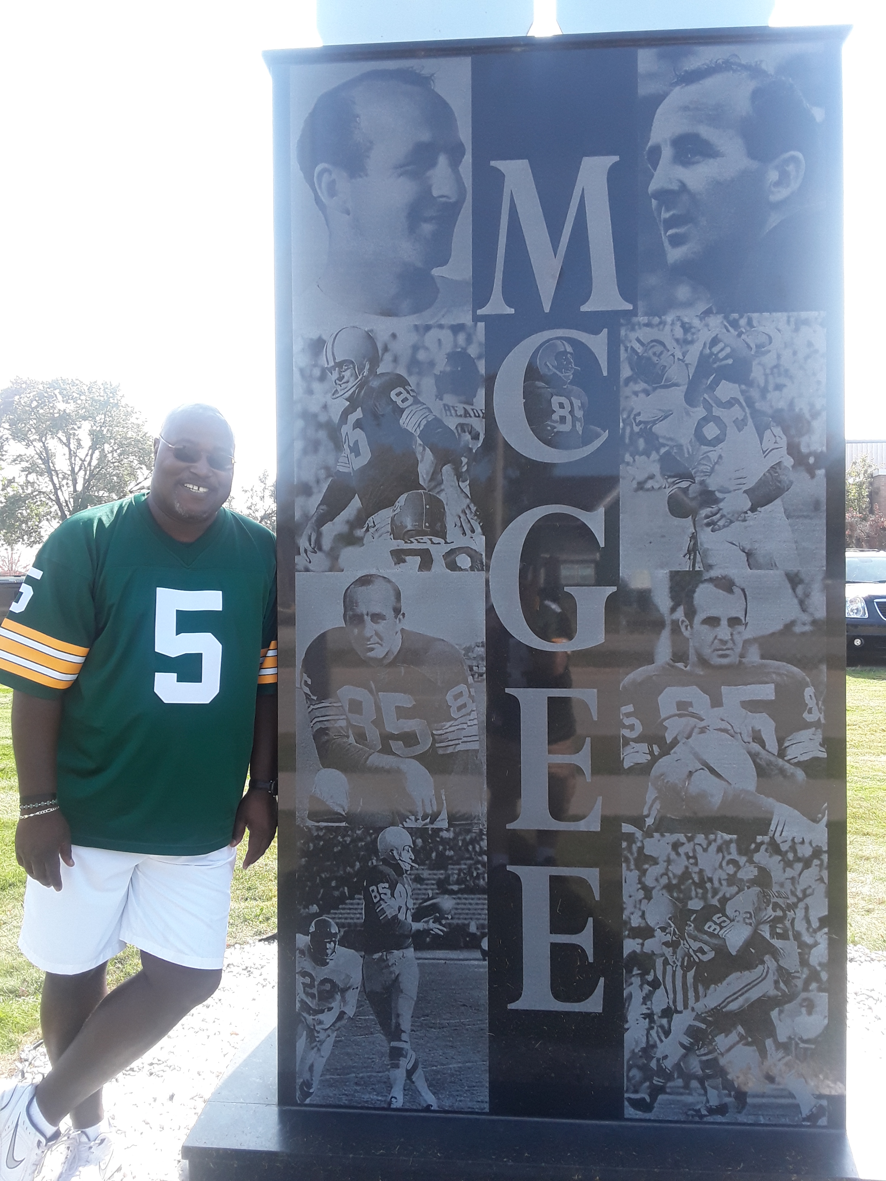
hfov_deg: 49.7
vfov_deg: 63.4
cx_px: 443
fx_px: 956
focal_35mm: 28
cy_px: 590
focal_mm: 2.9
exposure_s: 1/370
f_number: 1.9
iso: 40
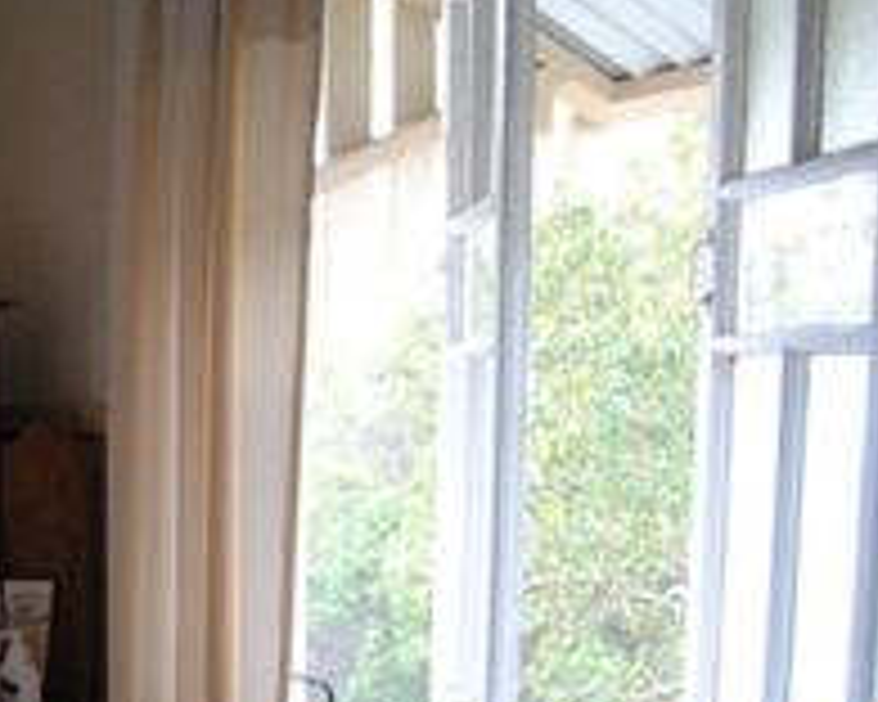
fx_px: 1585
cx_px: -9
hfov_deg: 28.9
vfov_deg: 24.0
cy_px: 682
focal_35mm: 61
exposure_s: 1/30
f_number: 3.5
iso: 900
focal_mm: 18
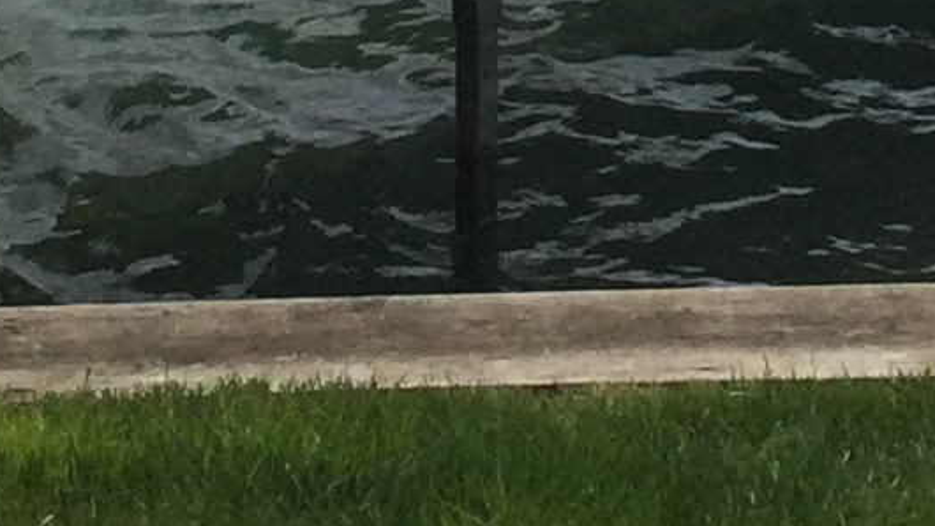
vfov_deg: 5.5
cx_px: 625
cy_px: -937
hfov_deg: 10.4
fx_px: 5156
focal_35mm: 208
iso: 25
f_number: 2.4
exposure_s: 1/3268
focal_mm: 3.3
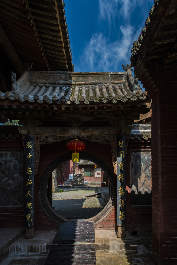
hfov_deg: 48.0
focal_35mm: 27
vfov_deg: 67.4
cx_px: 88
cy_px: 132
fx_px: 199
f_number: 9
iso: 100
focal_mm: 27
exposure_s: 1/60
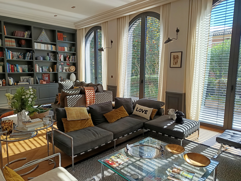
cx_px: 120
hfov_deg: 71.6
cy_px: 90
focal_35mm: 24
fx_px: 167
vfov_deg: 56.8
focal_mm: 5.31
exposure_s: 1/50
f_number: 1.7
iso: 85
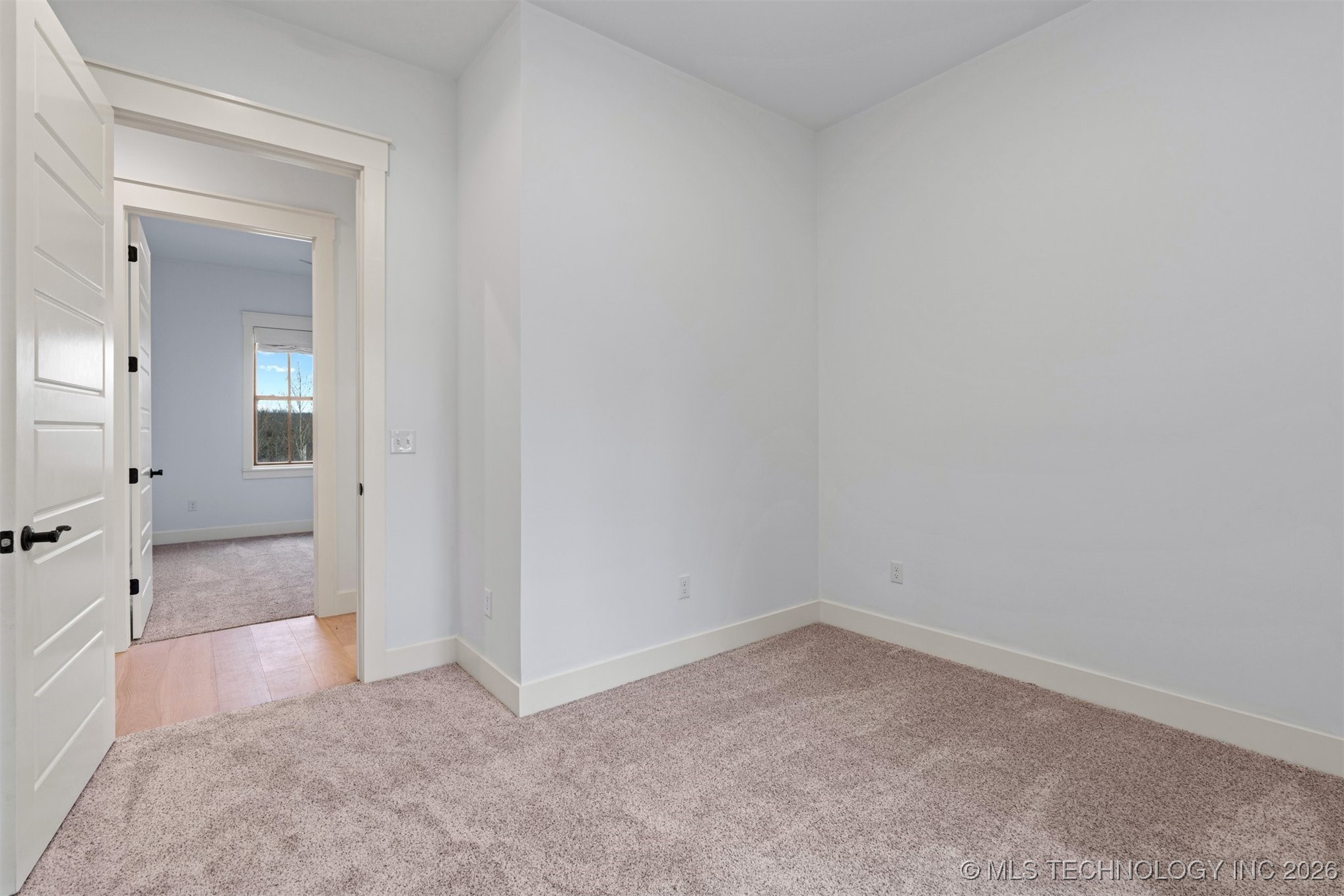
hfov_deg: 96.7
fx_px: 597
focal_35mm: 16
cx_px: 672
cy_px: 448
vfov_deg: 73.7
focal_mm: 16
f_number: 8
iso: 100
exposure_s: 1/1.25
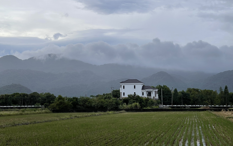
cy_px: 70
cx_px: 121
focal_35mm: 71
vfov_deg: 18.3
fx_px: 451
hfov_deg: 29.0
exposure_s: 1/237
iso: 20
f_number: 2.2
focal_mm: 7.5
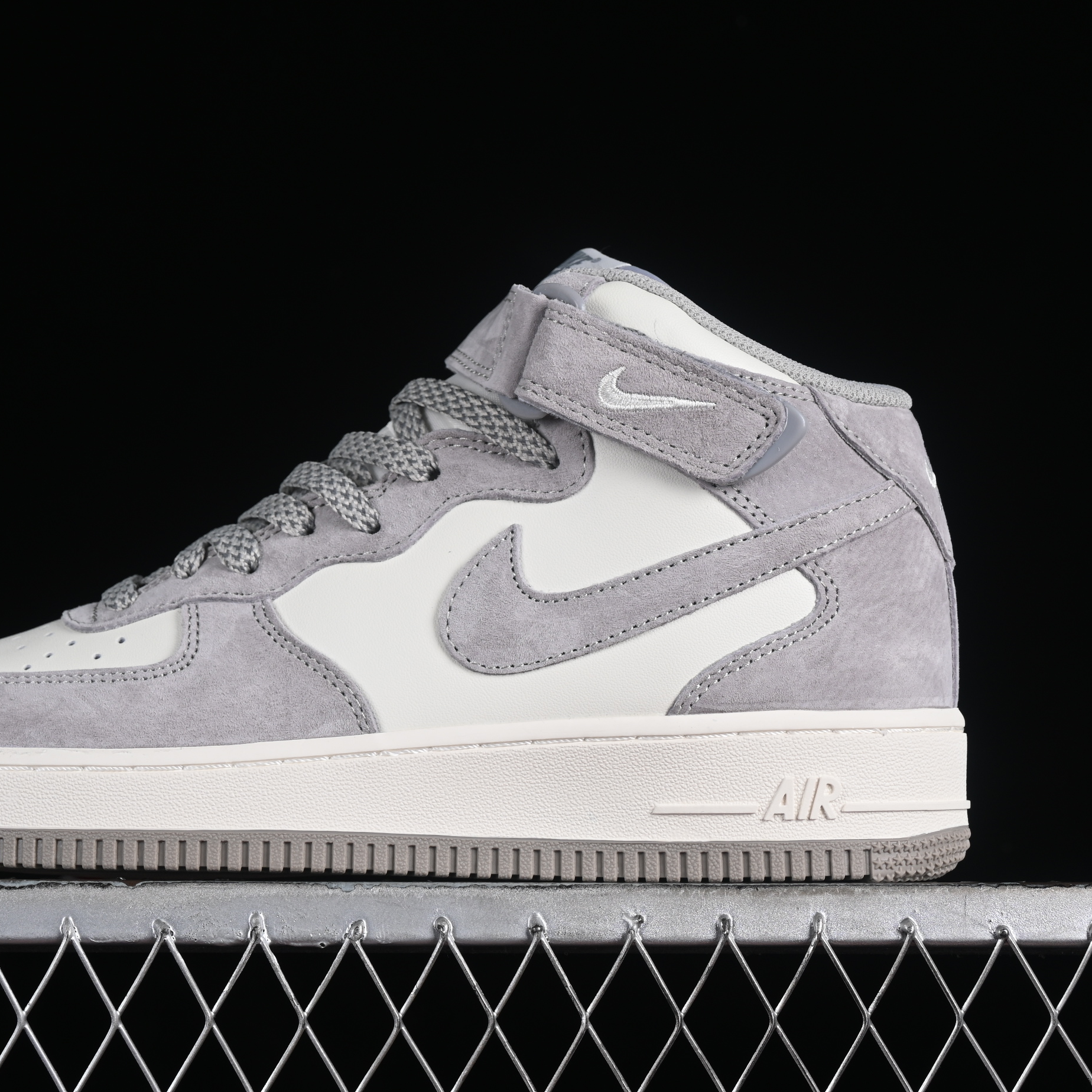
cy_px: 545
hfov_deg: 18.1
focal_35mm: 96
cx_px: 392
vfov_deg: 18.1
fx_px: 3426
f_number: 8
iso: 160
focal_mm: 50
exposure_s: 1/80
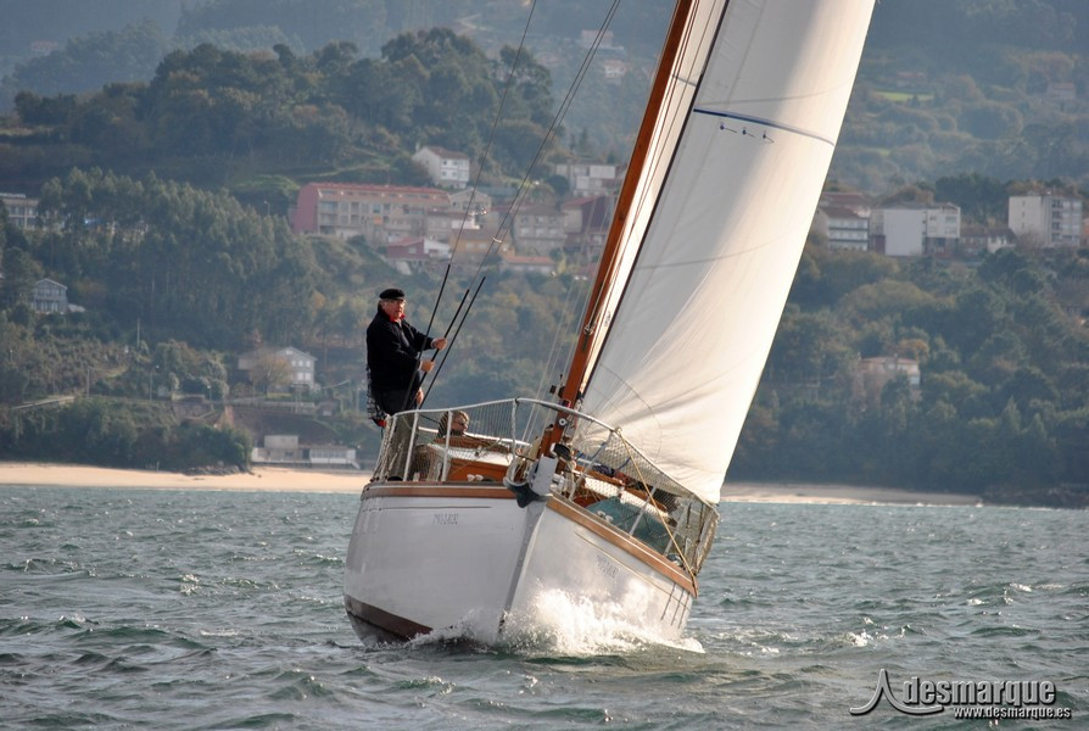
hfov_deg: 6.9
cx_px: 544
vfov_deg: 4.6
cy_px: 366
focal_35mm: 300
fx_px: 9093
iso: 200
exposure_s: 1/800
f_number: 5.6
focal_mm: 200
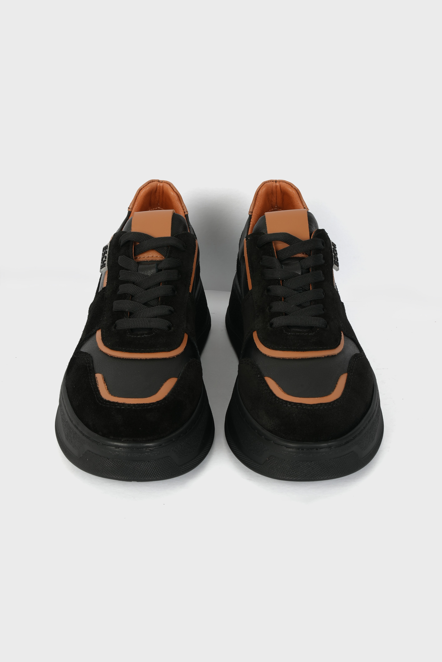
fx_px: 1287
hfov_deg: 19.5
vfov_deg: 28.8
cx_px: 221
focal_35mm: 70
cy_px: 331
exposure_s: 1/100
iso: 50
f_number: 22
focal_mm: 70
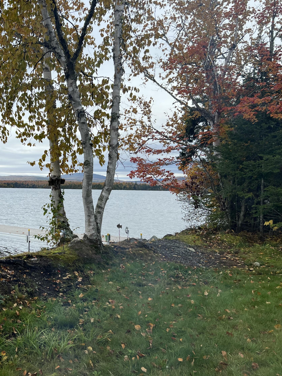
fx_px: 380
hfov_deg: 38.9
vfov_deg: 52.6
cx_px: 50
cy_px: 190
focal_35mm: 35
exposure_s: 1/1468
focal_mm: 5.7
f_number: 1.5
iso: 50
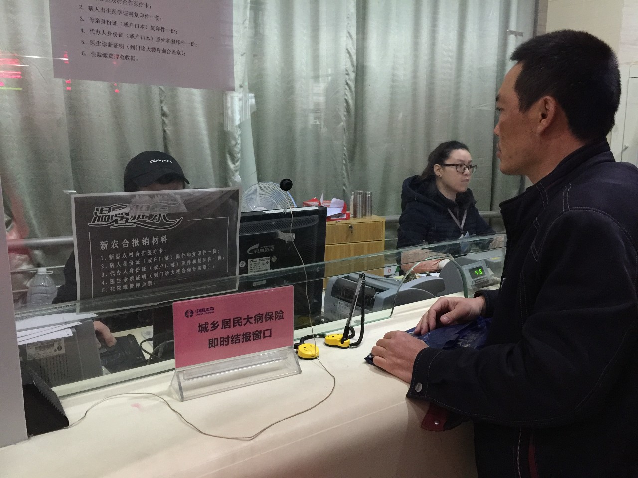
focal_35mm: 29
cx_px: 319
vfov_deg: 48.2
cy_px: 239
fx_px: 534
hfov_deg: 61.7
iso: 160
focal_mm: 4.15
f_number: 2.2
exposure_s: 1/17
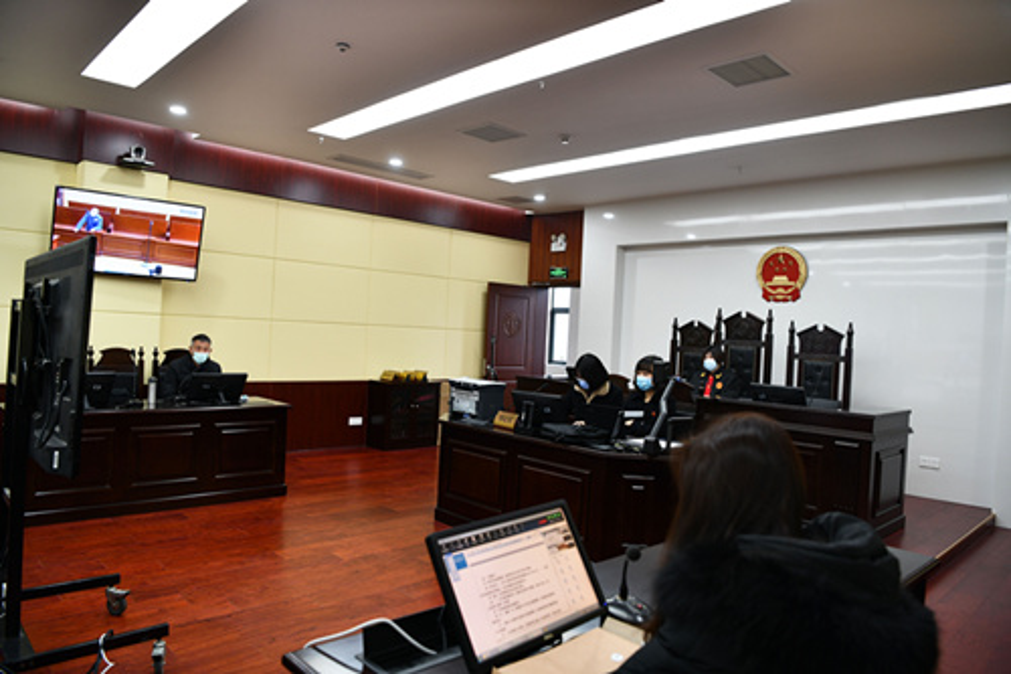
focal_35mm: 24
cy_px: 337
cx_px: 506
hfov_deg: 73.8
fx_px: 674
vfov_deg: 53.1
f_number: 3.5
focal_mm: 24
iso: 320
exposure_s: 1/50
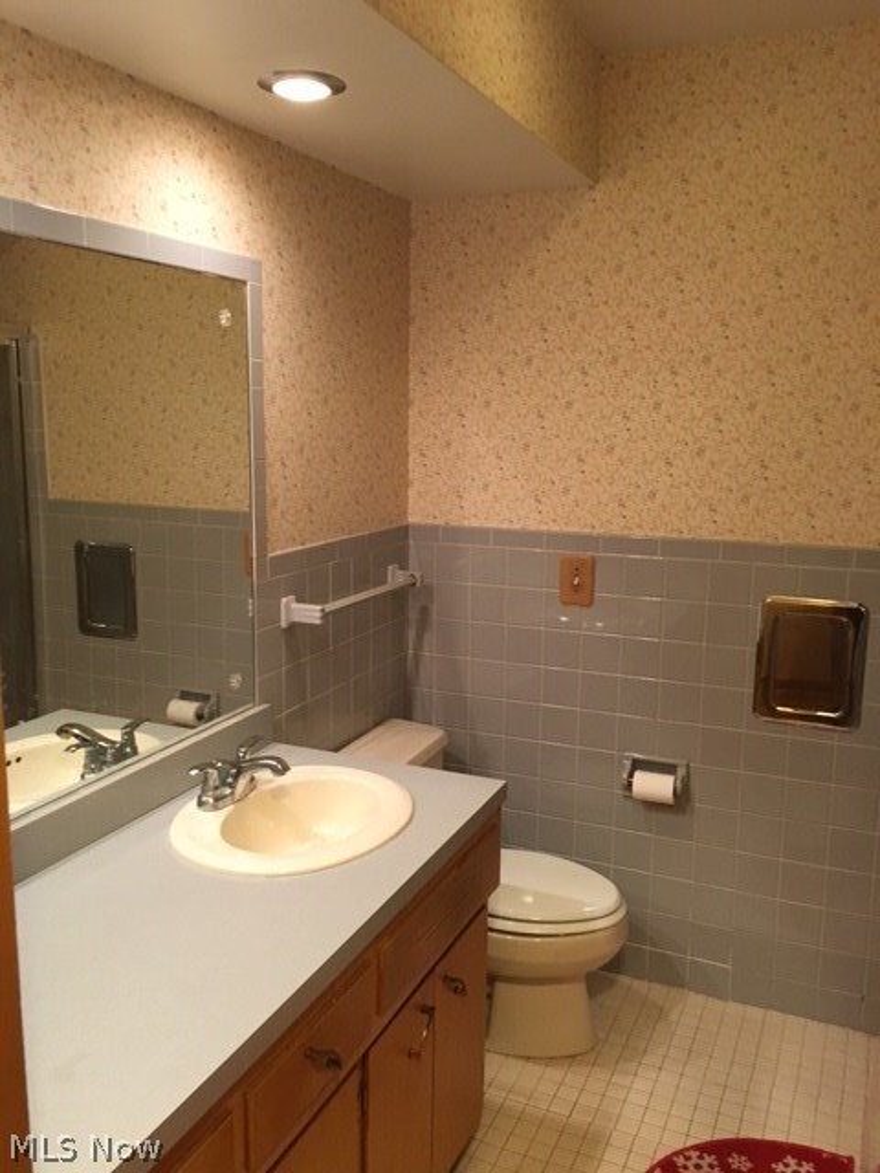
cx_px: 440
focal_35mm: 29
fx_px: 983
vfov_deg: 61.7
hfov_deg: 48.2
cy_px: 586
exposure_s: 1/24
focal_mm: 4.15
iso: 200
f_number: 2.2
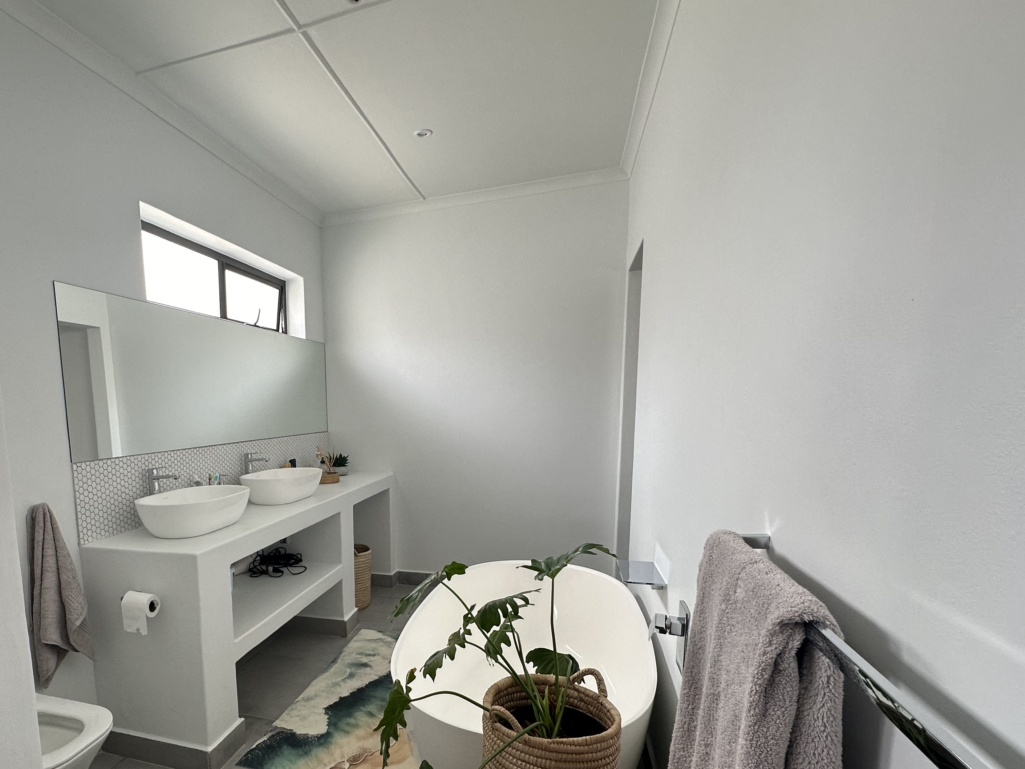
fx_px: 592
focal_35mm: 20
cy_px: 495
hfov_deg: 78.7
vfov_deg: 64.7
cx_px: 331
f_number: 2.2
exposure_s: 1/99
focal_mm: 2.22
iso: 80
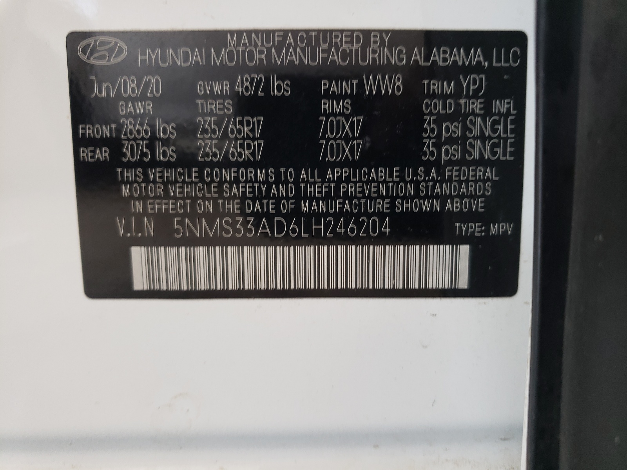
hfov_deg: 67.3
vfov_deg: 53.1
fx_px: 471
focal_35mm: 26
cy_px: 235
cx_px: 314
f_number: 1.5
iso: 89
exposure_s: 1/60.2
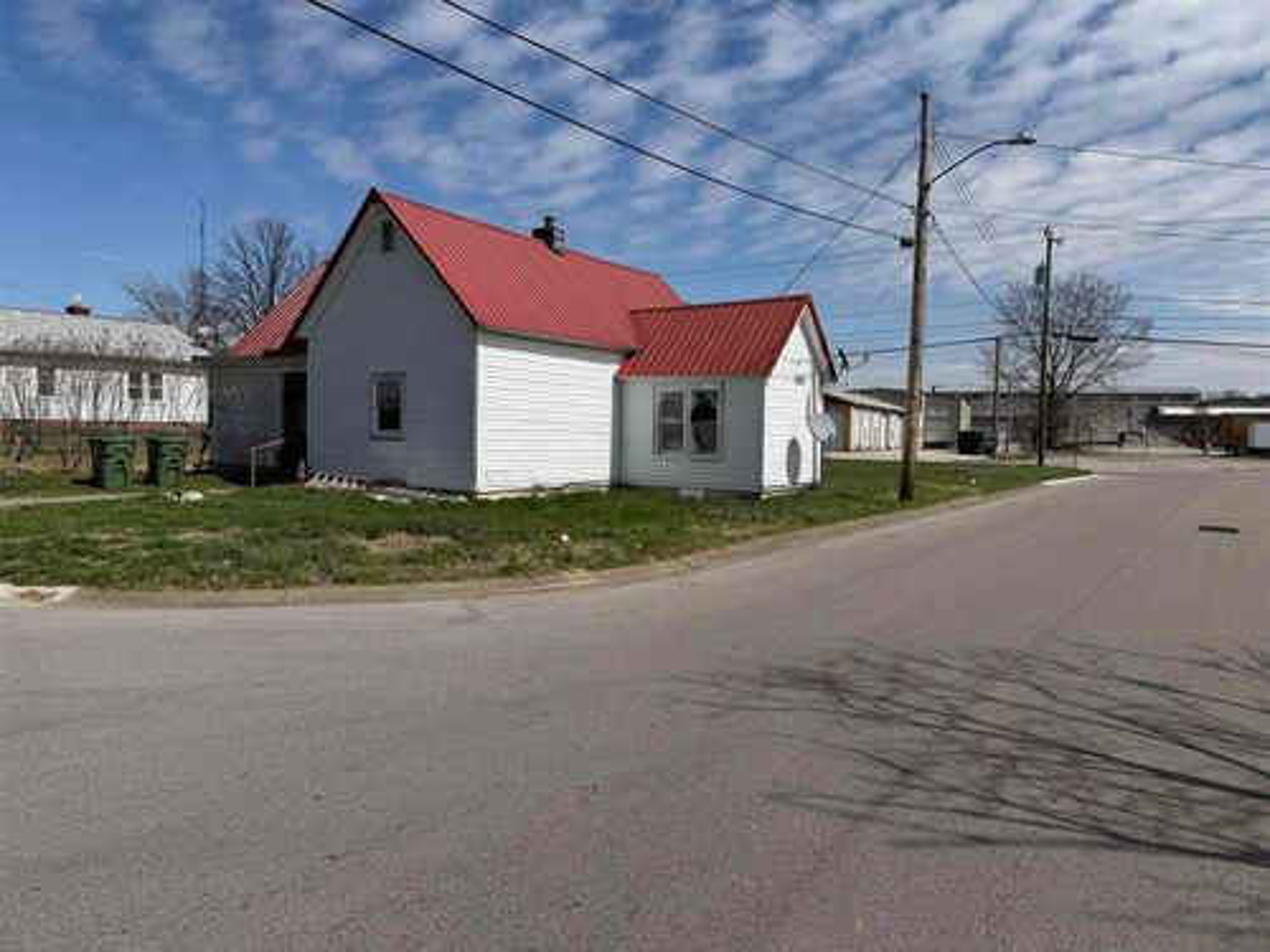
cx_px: 635
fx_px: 881
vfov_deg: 56.8
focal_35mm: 24
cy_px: 476
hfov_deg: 71.6
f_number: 1.78
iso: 80
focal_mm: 6.76
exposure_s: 1/9091
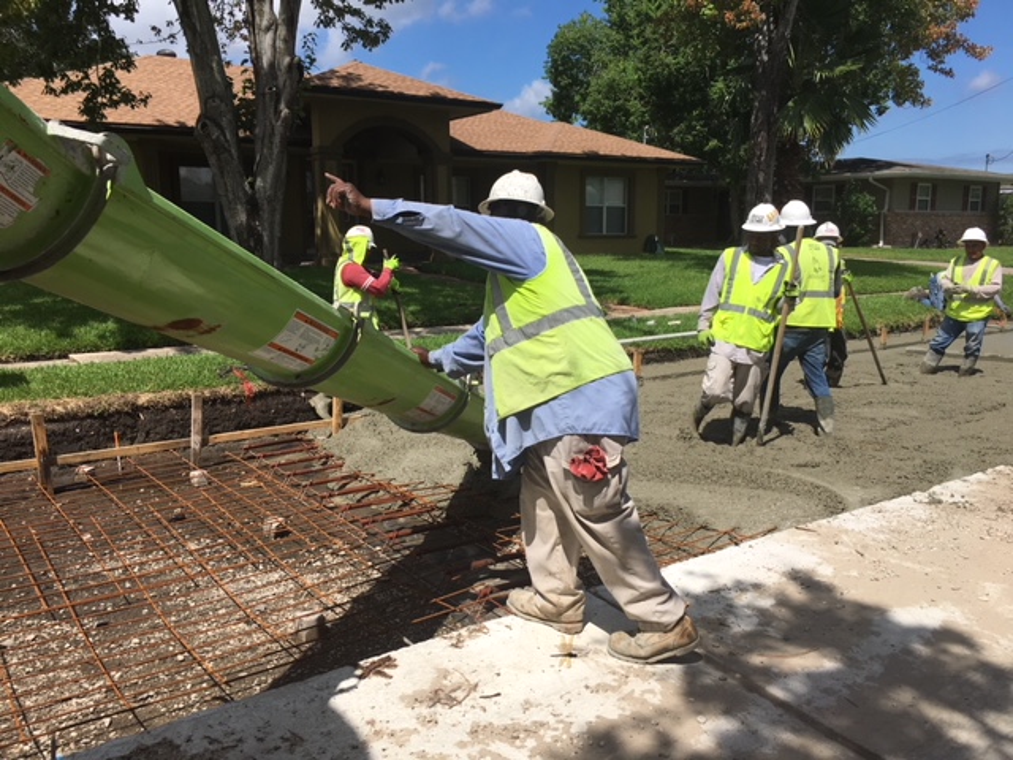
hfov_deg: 61.7
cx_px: 506
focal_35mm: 29
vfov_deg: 48.2
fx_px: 849
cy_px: 380
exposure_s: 1/2198
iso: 25
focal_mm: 4.15
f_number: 2.2
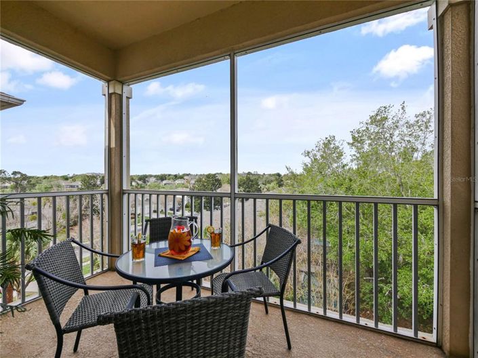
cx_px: 239
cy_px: 179
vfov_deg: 85.6
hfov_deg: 102.1
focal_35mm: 14
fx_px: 193
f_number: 6.3
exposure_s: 1/250
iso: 200
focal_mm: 7
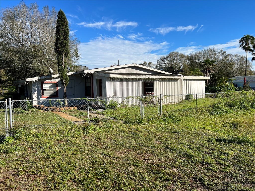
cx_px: 128
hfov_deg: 67.3
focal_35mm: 26
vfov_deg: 53.1
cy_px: 96
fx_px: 192
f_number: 1.5
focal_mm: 5.7
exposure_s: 1/4274
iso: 50
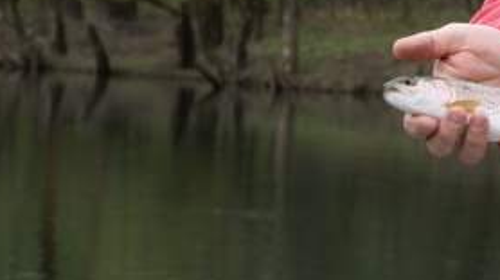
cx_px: 642
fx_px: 2697
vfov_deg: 5.9
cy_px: -35
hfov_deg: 10.4
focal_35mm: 204
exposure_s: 1/250
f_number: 5.6
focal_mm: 45
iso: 100
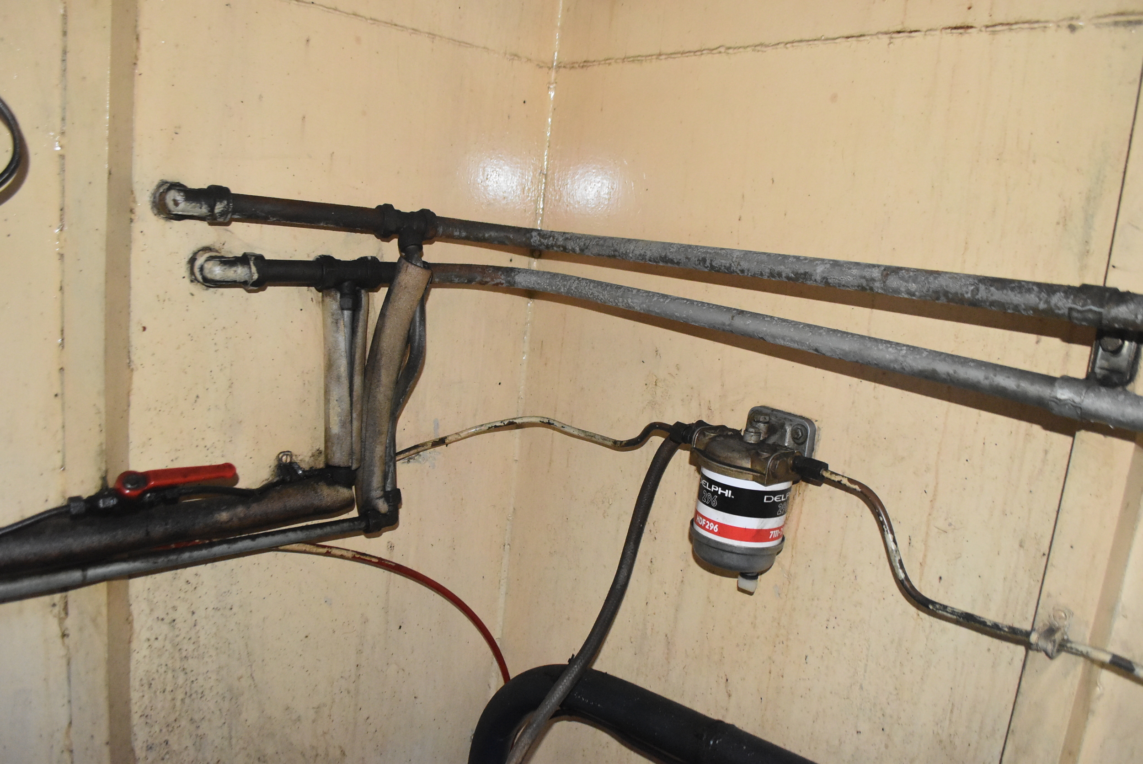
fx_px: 858
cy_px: 382
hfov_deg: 67.3
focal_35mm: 27
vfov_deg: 48.0
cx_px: 572
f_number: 3.5
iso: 4000
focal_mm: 18
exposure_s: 1/60
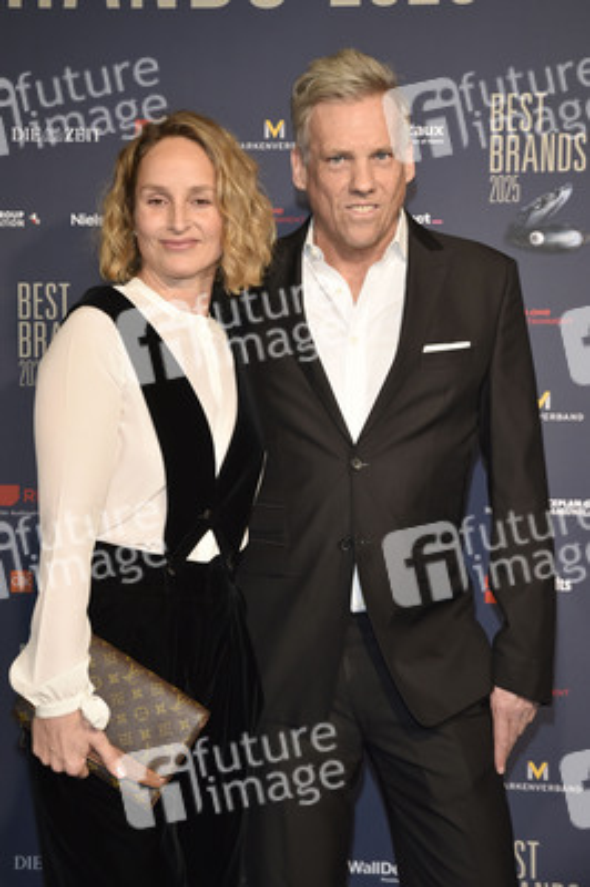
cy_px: 444
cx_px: 295
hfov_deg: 20.0
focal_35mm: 68
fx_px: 1674
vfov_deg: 29.7
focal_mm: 68
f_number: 7.1
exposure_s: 1/250
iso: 1250
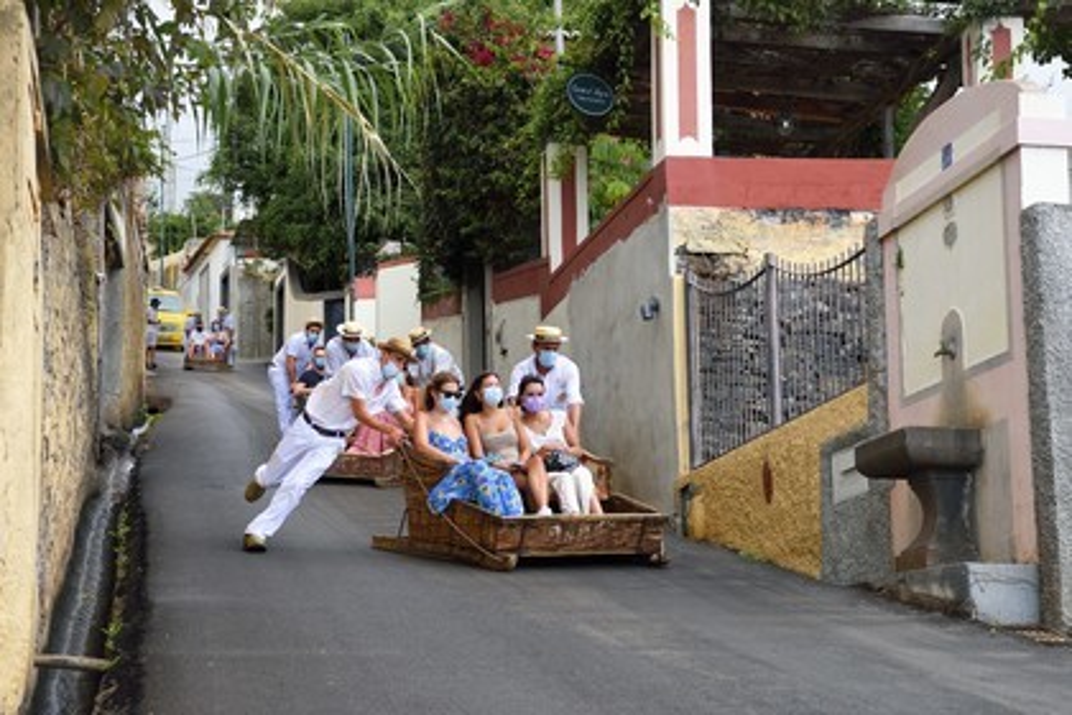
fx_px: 2084
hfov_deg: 28.8
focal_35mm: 70
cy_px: 358
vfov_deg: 19.5
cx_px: 536
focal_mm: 70
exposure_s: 1/1250
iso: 640
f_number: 5
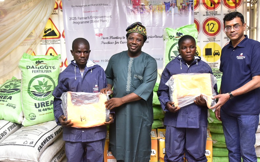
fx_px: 227
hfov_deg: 59.7
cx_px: 131
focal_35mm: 32
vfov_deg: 39.4
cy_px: 80
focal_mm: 31
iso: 6400
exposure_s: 1/160
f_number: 9
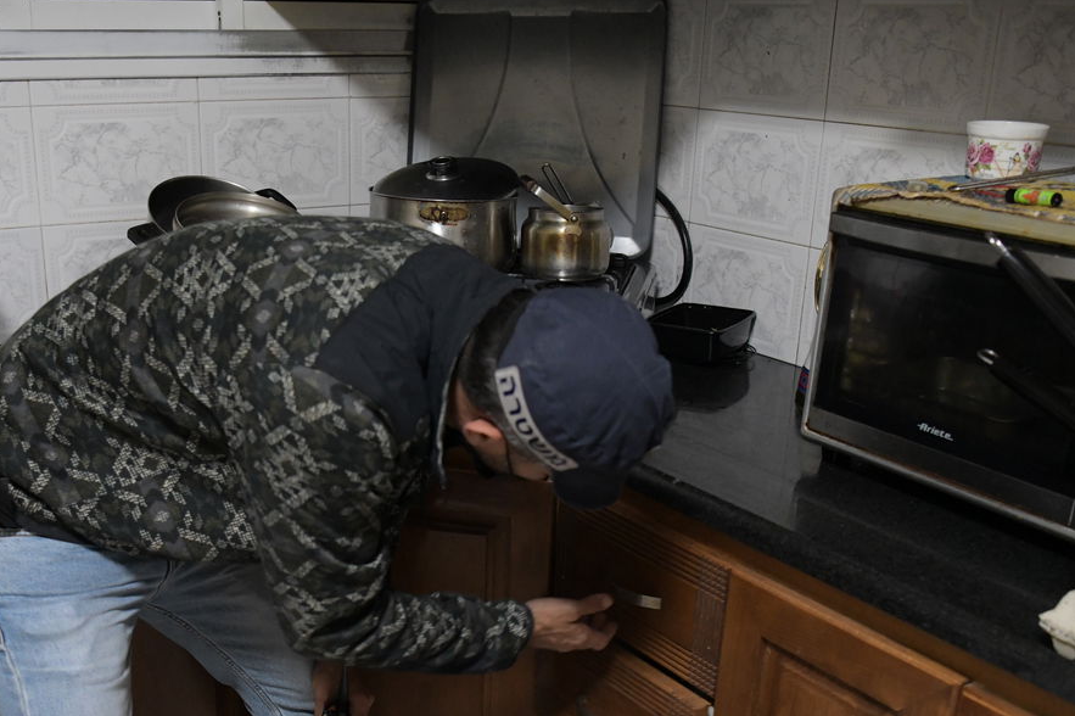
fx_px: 1373
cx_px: 415
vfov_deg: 28.7
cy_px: 555
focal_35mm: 46
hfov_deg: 42.5
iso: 4000
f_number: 3.2
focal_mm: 29
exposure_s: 1/125
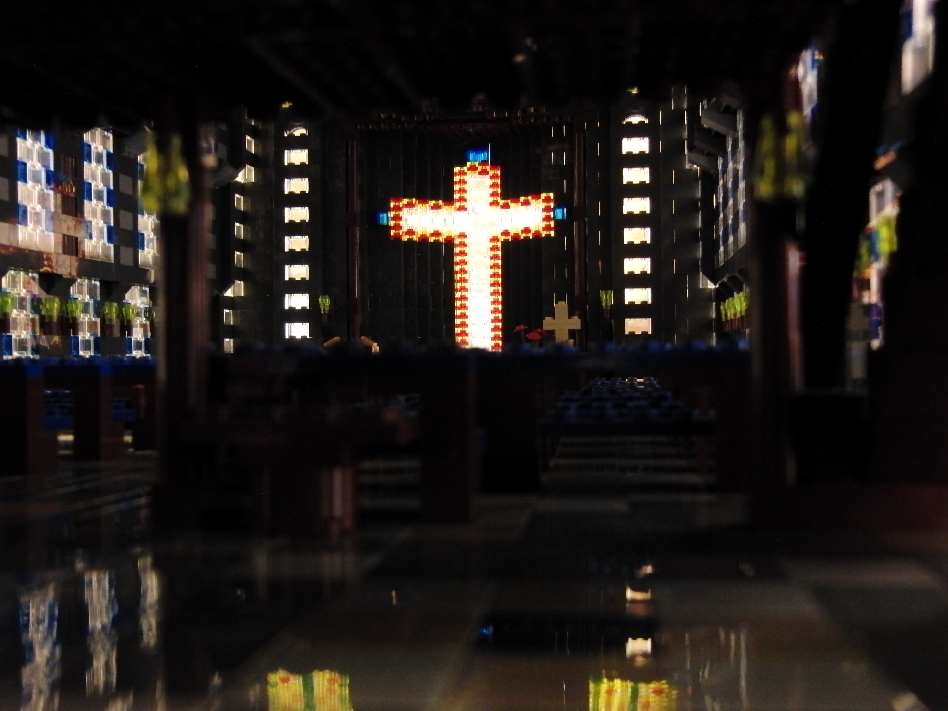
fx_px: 1095
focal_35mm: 40
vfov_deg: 36.0
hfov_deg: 46.8
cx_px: 474
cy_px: 356
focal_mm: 7.1
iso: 800
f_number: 3.8
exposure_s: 1/2
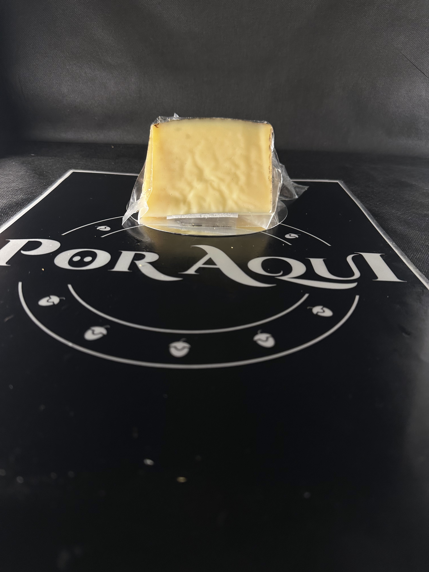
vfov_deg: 71.6
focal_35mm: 24
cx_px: 214
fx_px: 397
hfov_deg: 56.8
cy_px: 286
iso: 125
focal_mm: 6.86
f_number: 1.78
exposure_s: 1/100
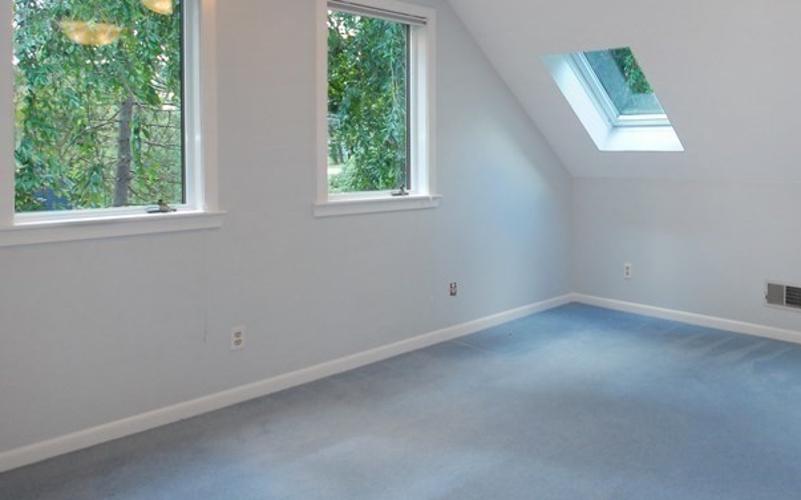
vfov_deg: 47.1
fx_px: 568
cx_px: 614
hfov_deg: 65.5
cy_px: 179
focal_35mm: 26
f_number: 4
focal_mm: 10
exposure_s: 1/50
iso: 500
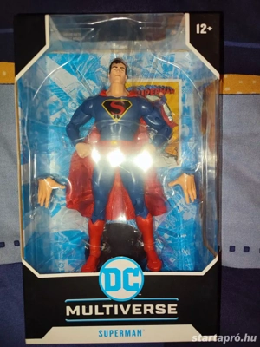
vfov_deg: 69.4
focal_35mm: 25
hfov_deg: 54.9
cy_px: 174
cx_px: 130
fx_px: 250
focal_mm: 6.04
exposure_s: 1/33
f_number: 1.9
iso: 156
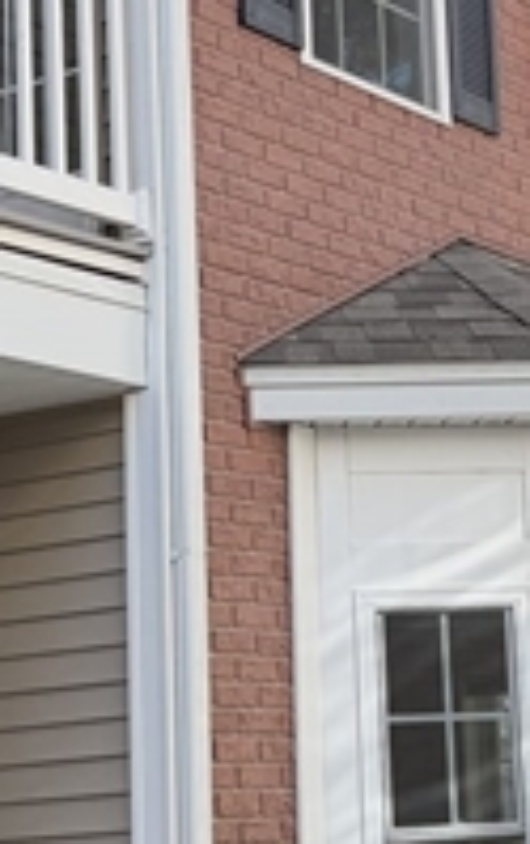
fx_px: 2257
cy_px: 365
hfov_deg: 13.3
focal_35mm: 98
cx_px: 445
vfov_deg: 21.2
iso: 100
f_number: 1.78
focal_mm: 6.76
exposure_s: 1/368
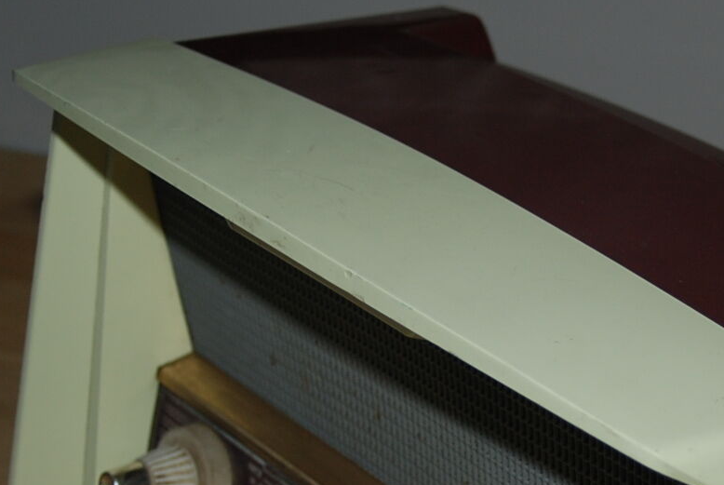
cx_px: 560
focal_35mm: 97
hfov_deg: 20.8
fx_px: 1953
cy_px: 451
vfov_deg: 14.0
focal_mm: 26
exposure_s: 1/60
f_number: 4.2
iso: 200
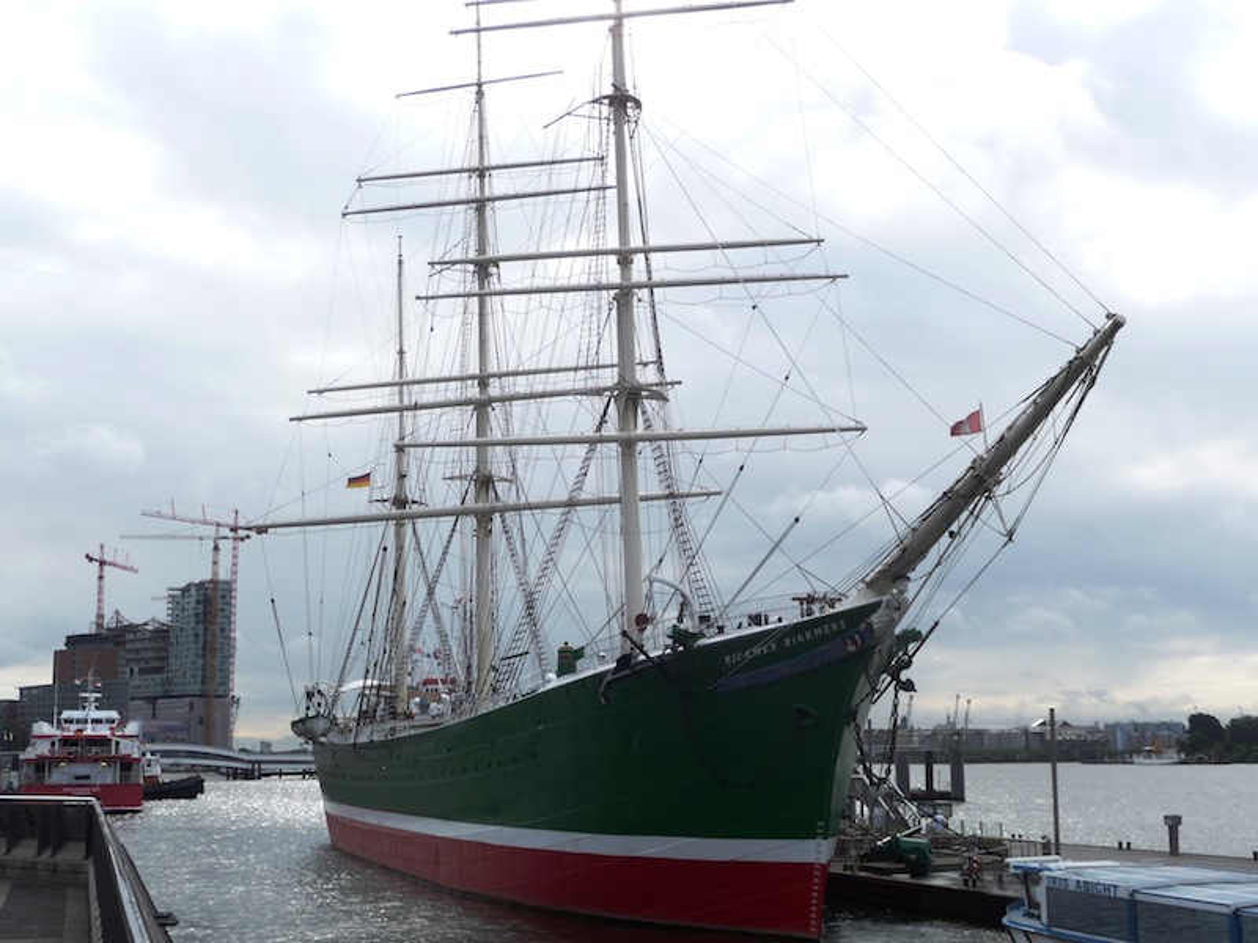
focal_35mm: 48
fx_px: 1744
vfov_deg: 30.3
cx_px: 629
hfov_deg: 39.7
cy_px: 472
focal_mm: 8
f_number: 4.2
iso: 100
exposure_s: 1/400
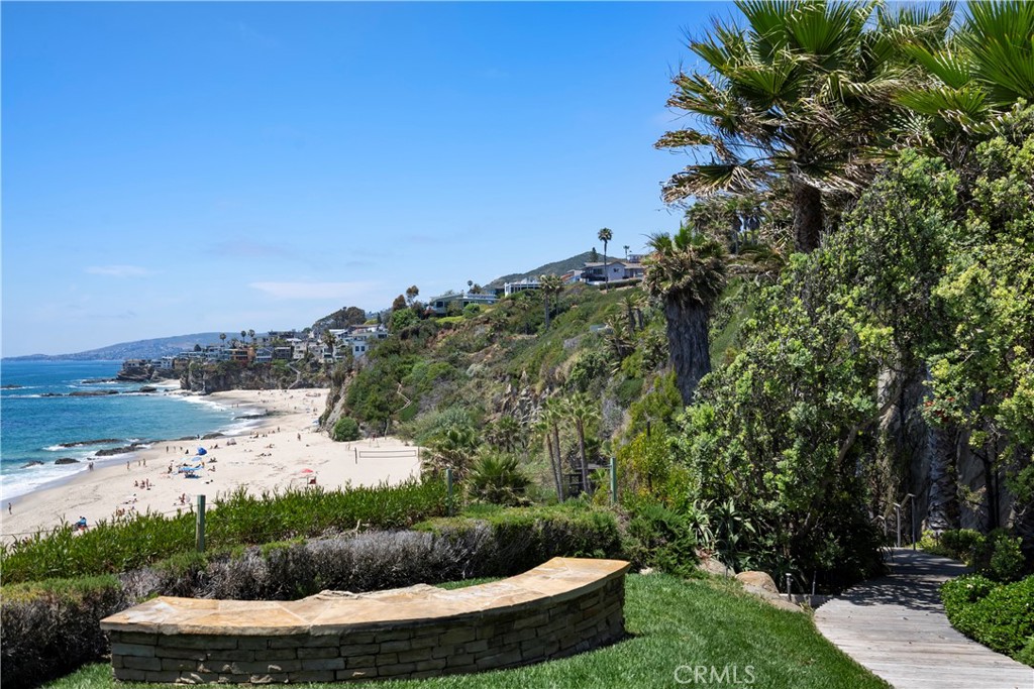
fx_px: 1005
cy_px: 344
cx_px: 517
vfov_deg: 37.9
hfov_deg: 54.4
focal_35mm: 35
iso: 100
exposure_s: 1/250
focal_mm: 35
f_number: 8
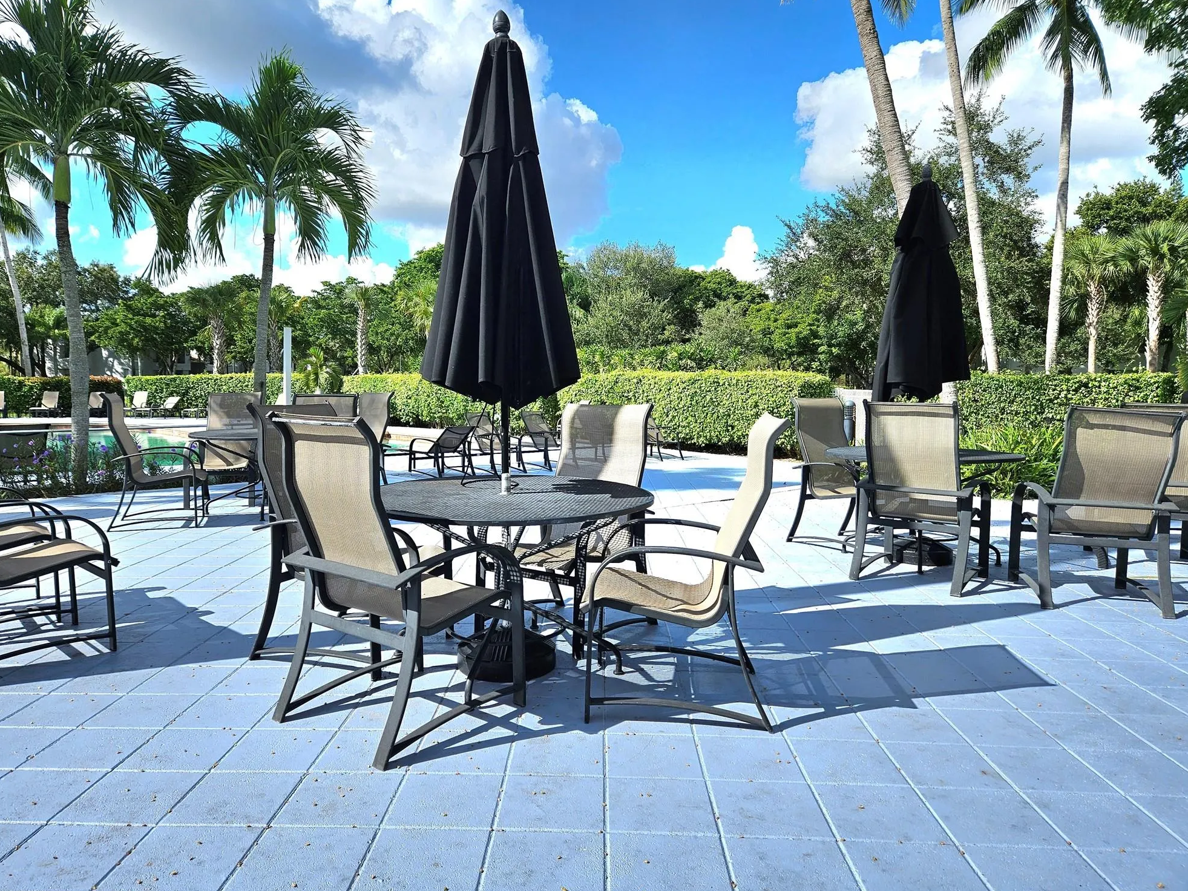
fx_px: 824
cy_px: 439
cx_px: 589
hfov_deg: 71.6
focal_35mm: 24
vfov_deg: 56.8
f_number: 1.8
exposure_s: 1/3333
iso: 25
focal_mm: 5.4
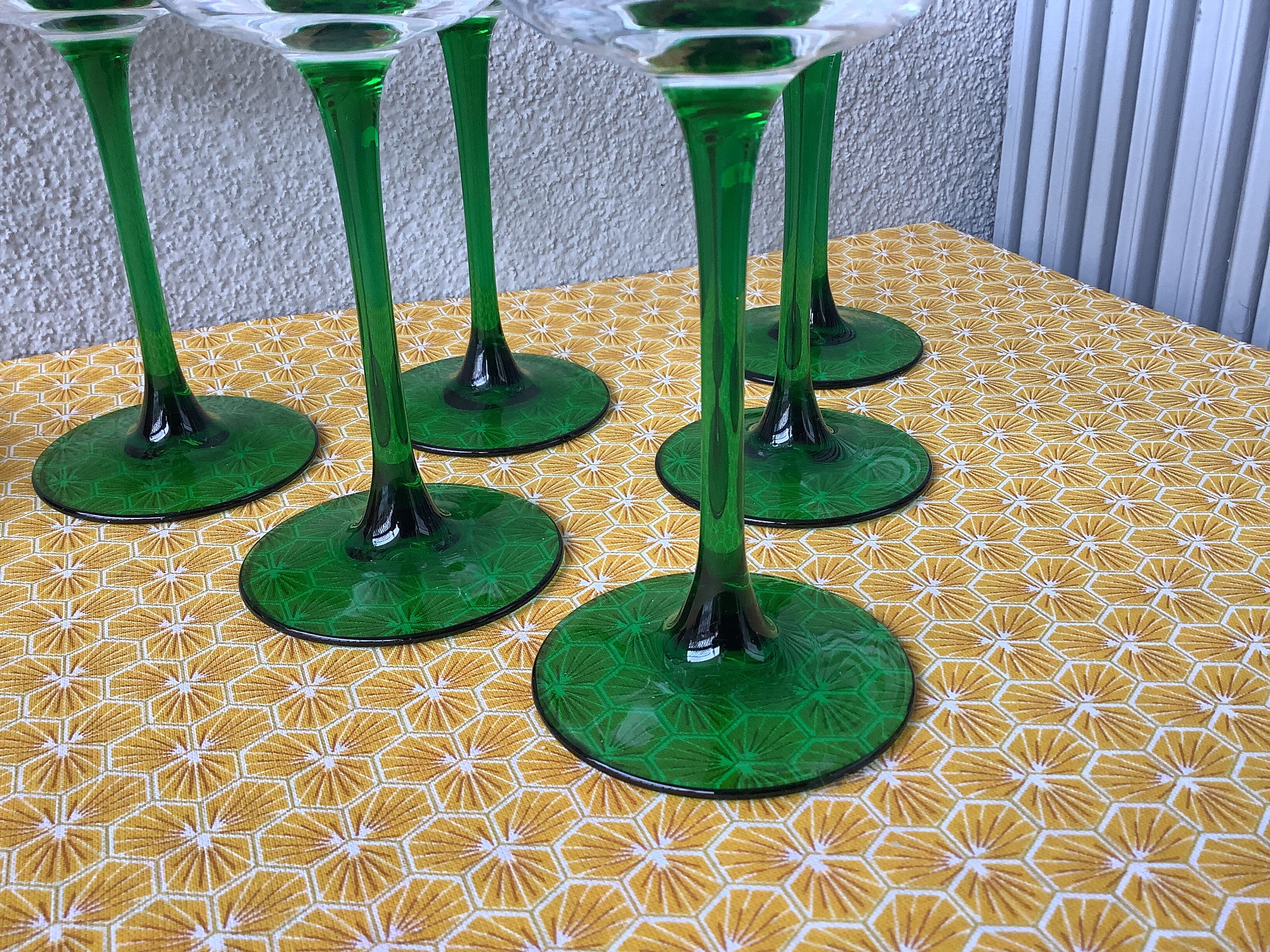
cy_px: 476
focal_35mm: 31
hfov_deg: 58.4
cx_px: 635
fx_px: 1137
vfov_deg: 45.4
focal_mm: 3.3
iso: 64
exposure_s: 1/120
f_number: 2.4
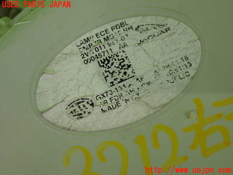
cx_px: 116
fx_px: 417
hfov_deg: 31.2
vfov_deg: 23.7
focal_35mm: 62
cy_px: 88
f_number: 3.6
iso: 160
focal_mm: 11.09
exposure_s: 1/125
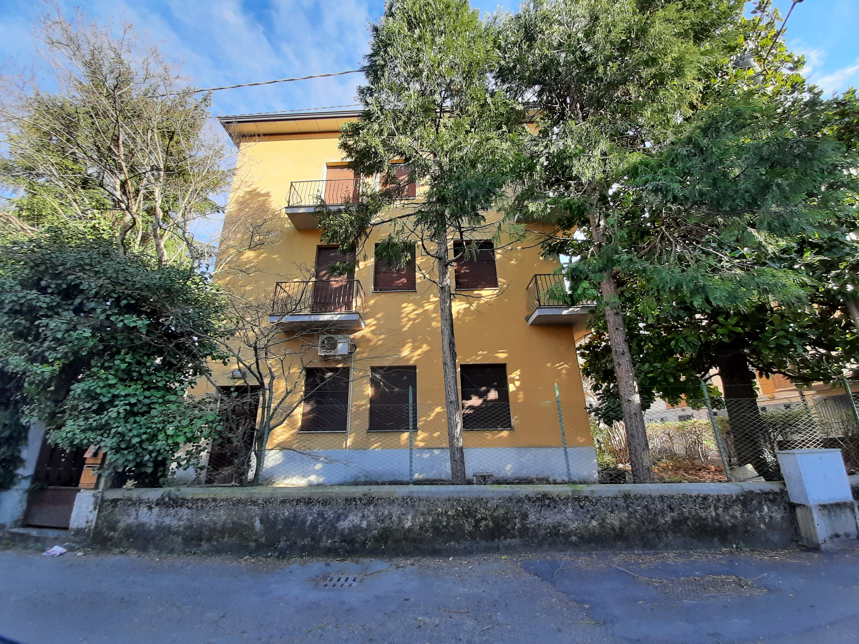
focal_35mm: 13
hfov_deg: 106.2
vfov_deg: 89.9
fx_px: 323
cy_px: 322
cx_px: 430
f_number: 2.2
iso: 40
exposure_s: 1/144
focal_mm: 1.42
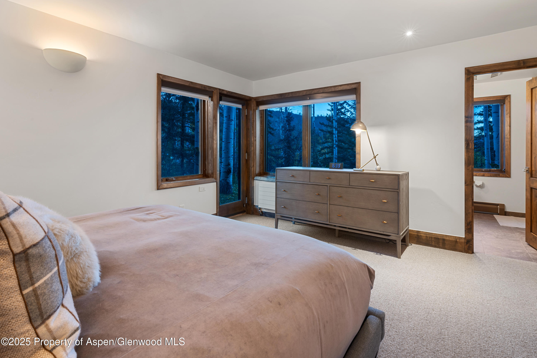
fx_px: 254
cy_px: 179
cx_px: 268
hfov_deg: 93.3
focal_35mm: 17
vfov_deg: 70.4
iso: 125
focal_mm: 17
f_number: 11
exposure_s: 8
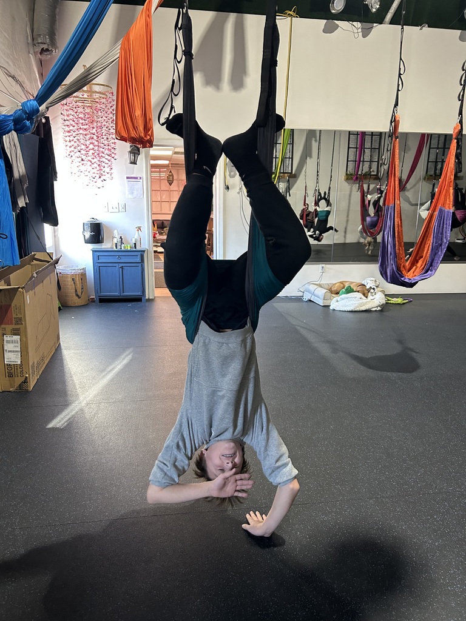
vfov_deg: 67.3
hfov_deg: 53.1
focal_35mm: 26
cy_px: 310
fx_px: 467
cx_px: 233
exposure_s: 1/60
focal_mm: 5.7
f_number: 1.5
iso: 200
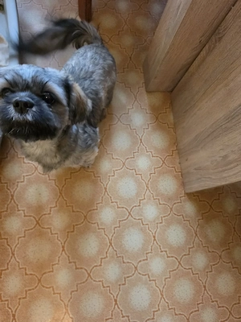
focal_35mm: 23
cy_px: 161
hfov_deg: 58.9
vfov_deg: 73.9
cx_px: 120
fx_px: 214
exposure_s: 1/101
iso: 800
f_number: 1.4
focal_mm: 6.5
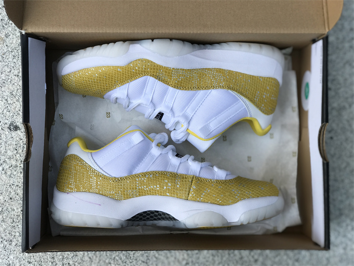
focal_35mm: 57
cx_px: 177
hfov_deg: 33.8
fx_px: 583
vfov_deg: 25.7
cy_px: 133
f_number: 2.8
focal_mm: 6.6
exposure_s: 1/130
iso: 20
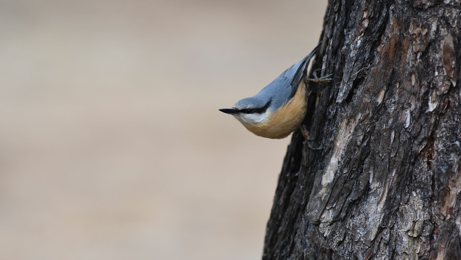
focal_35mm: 315
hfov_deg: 6.9
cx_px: 230
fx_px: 3851
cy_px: 124
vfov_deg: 3.9
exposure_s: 1/1250
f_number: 4.5
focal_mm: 200
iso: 800
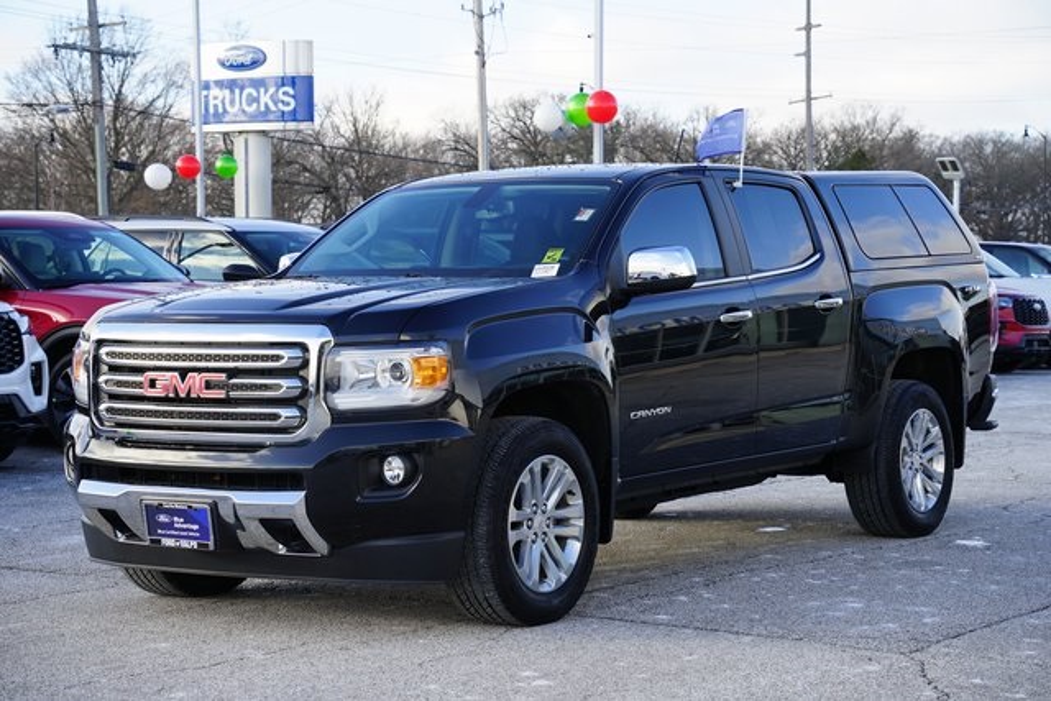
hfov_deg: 27.7
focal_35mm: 73
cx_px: 526
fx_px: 2132
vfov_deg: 18.7
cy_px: 350
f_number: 6.3
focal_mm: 73
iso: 100
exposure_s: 1/80
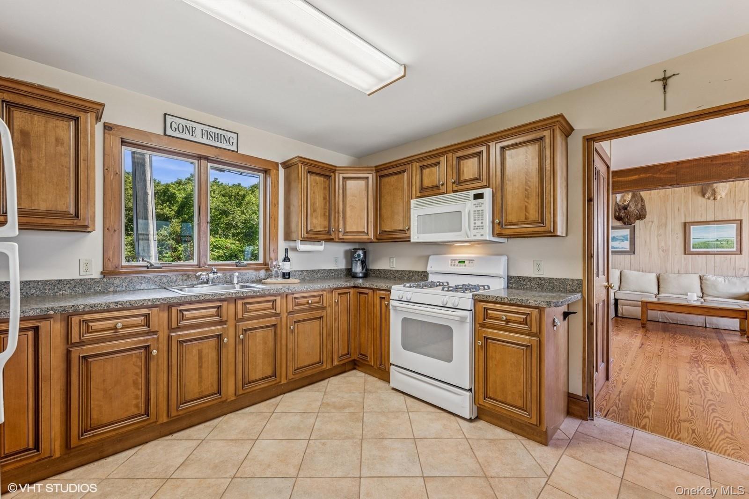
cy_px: 250
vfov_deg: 81.2
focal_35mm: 14
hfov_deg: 104.3
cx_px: 374
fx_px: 291
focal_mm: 14
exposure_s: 1/30
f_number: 8
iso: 100
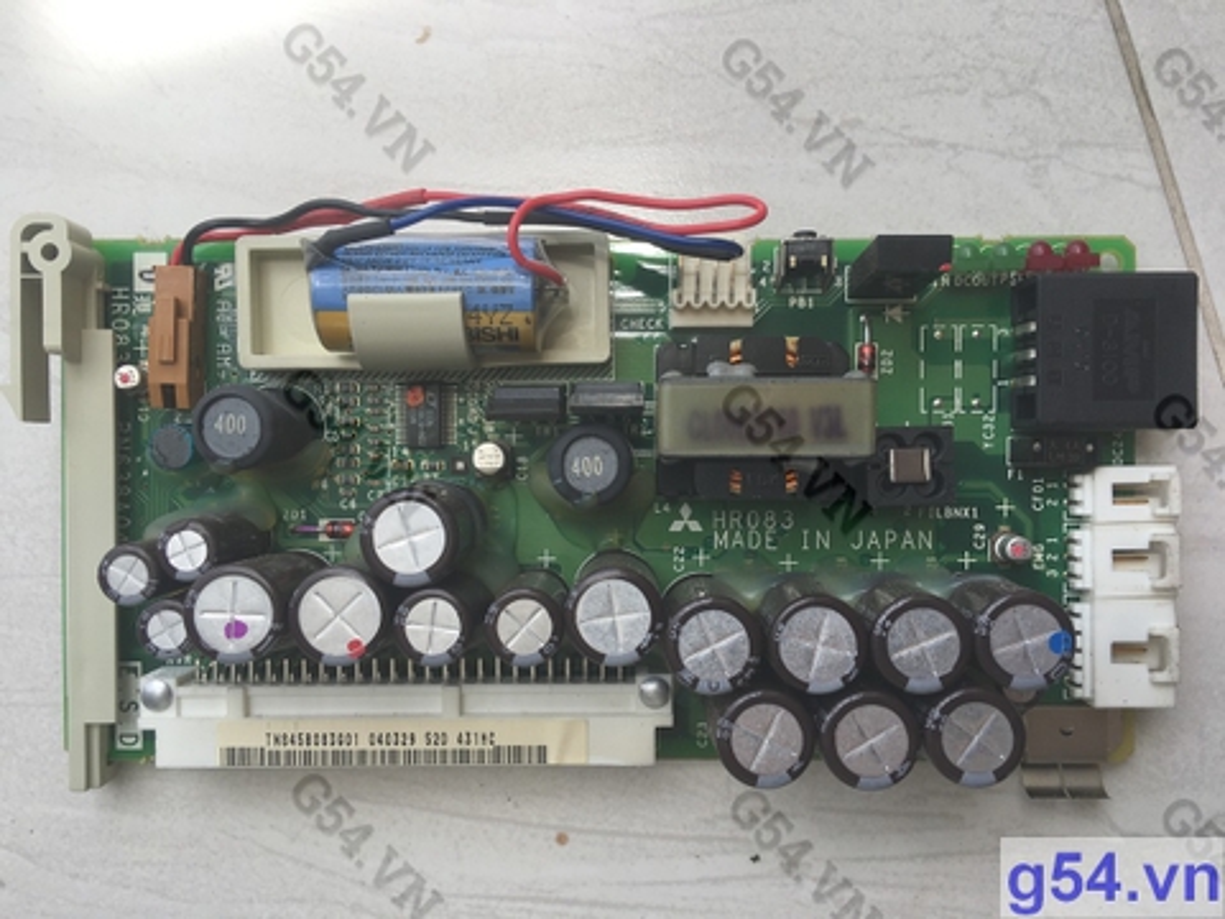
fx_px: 1026
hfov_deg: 61.7
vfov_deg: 48.2
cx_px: 612
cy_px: 460
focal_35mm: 29
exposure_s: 1/379
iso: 25
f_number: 2.2
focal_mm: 4.15
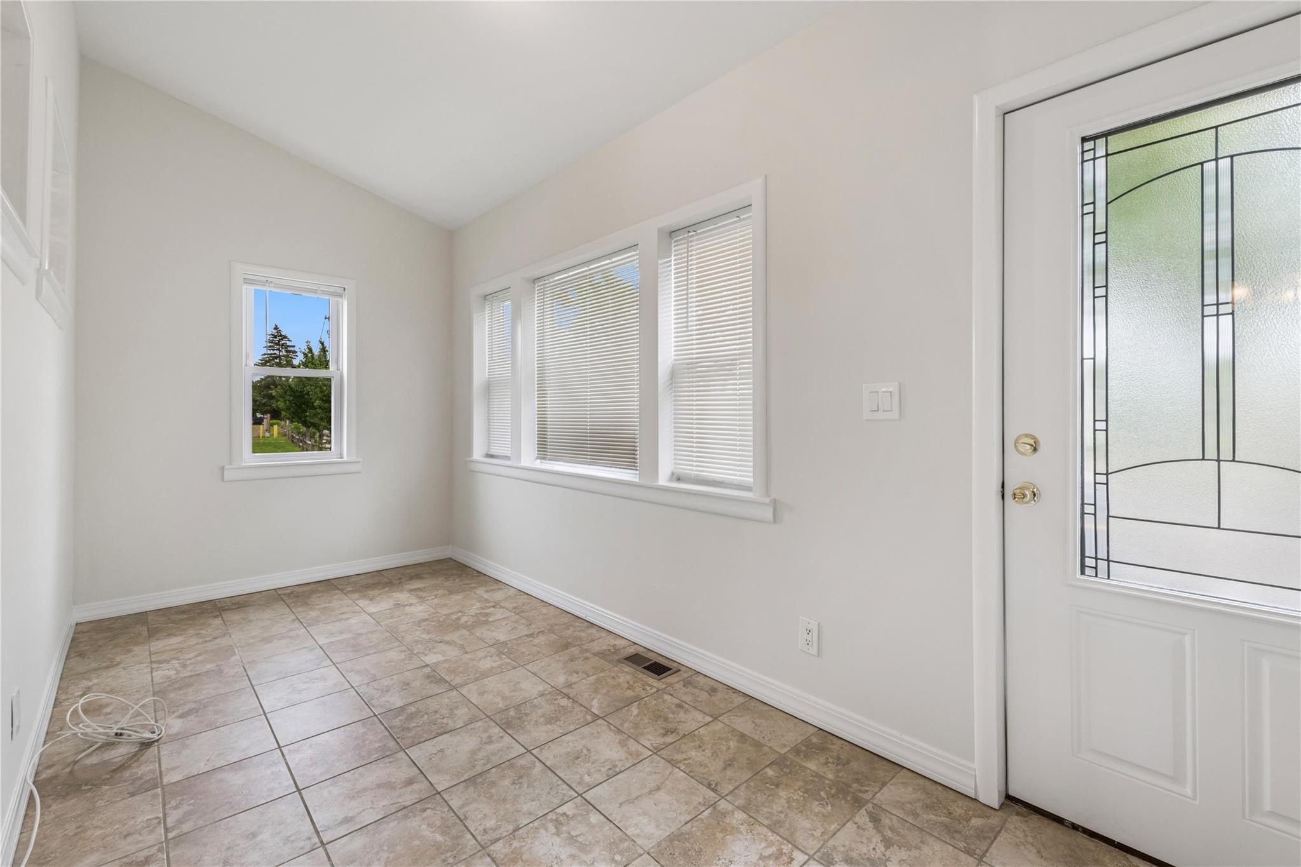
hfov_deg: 100.4
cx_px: 650
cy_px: 434
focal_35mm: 15
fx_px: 542
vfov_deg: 77.3
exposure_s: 1/25
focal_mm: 15
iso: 640
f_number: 14
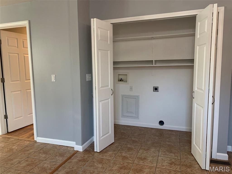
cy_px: 87
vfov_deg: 53.1
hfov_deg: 67.3
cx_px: 116
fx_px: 174
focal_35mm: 26
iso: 160
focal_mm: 4.25
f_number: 1.8
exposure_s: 1/60
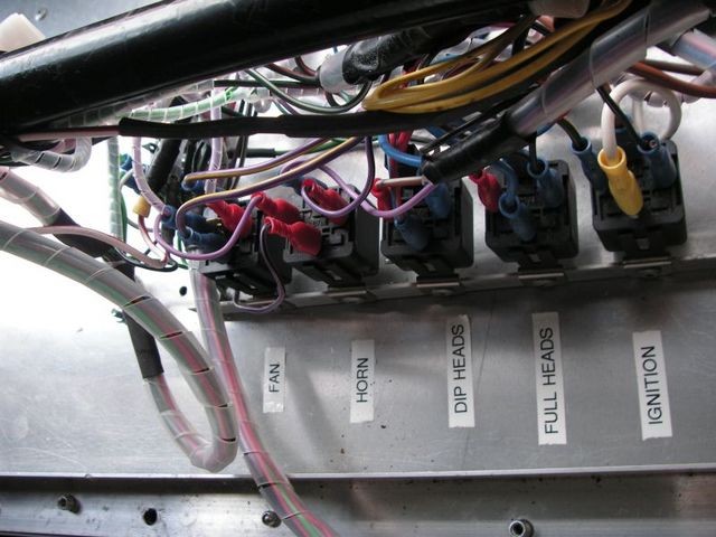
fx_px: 786
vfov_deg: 37.7
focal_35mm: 38
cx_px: 358
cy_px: 268
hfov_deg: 49.0
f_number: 3.3
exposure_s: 1/45
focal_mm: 6.3
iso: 50
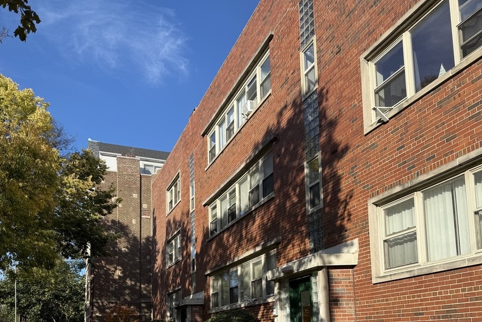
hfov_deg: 55.8
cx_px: 238
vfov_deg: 37.0
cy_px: 273
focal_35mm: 34
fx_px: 455
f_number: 1.78
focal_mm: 6.76
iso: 80
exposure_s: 1/3279
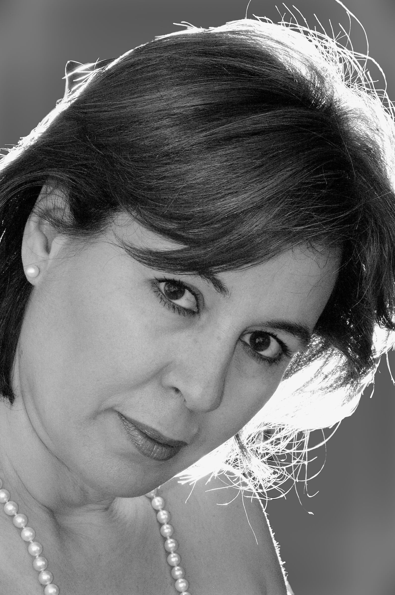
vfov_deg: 13.1
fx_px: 2600
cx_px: 198
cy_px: 298
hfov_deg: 8.7
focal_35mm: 158
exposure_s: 1/500
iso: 1600
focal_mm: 105
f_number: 22
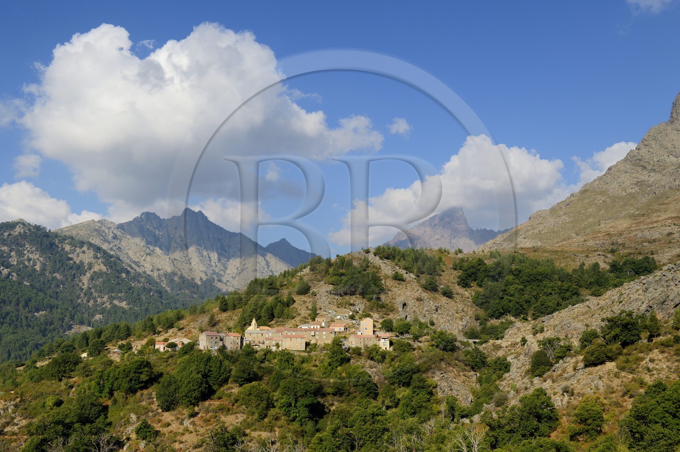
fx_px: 679
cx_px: 340
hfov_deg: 53.2
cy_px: 226
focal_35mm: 36
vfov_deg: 36.8
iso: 200
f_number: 14
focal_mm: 36
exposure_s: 1/250
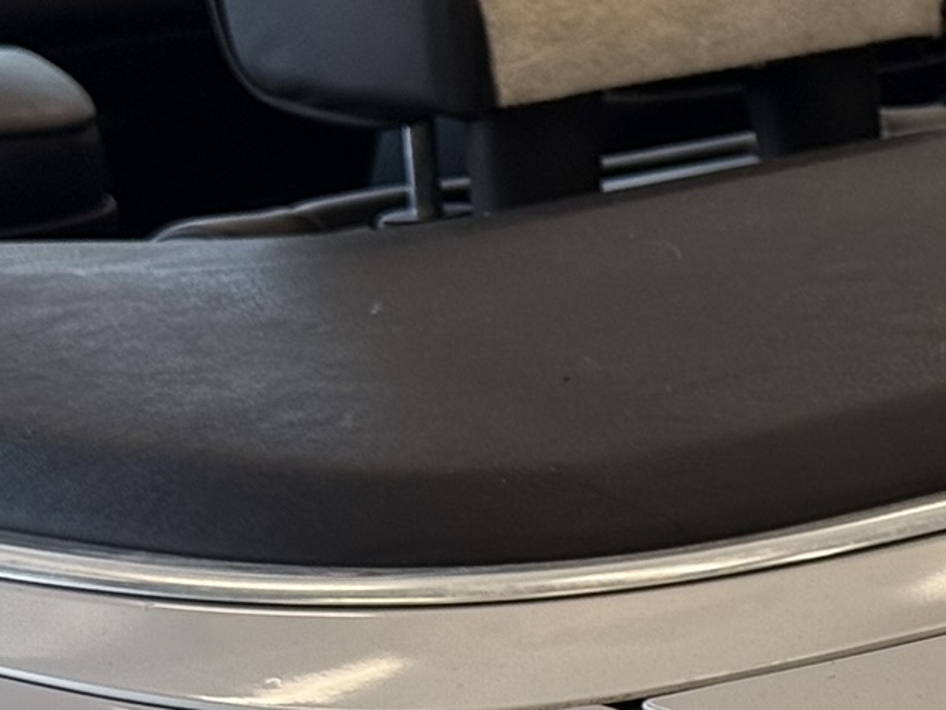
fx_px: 4265
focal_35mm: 156
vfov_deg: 9.3
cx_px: 1395
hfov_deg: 12.1
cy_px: 1006
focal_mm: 6.76
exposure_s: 1/150
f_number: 1.78
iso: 50
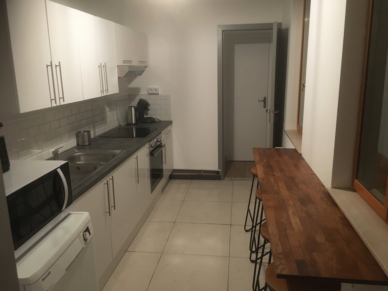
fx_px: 325
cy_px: 146
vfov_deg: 48.2
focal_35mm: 29
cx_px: 194
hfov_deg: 61.7
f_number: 2.2
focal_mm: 4.15
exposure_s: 1/25
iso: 200
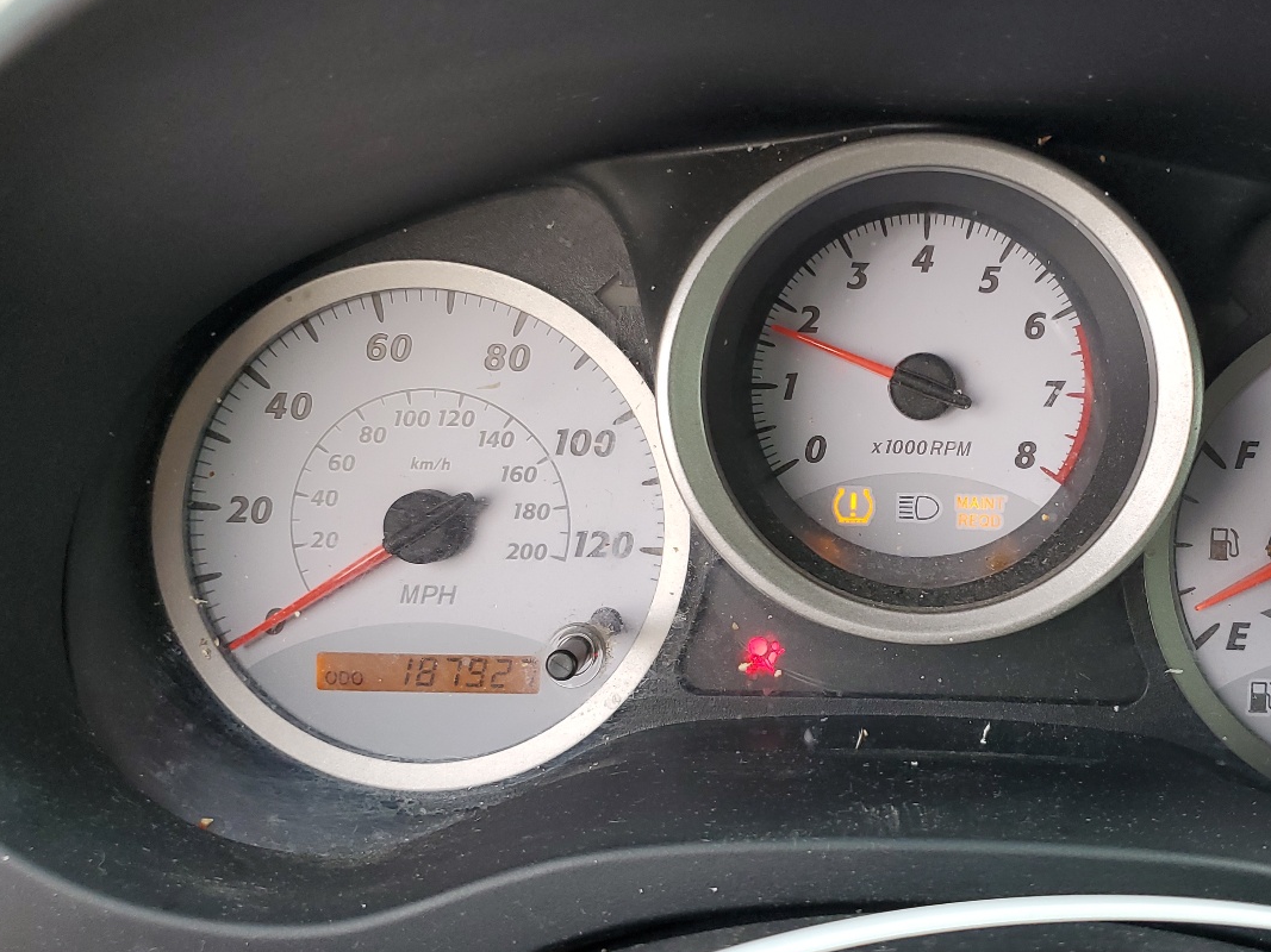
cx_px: 851
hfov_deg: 47.1
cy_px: 515
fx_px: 1432
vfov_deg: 36.8
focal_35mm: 39
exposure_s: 1/120
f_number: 1.5
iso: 63
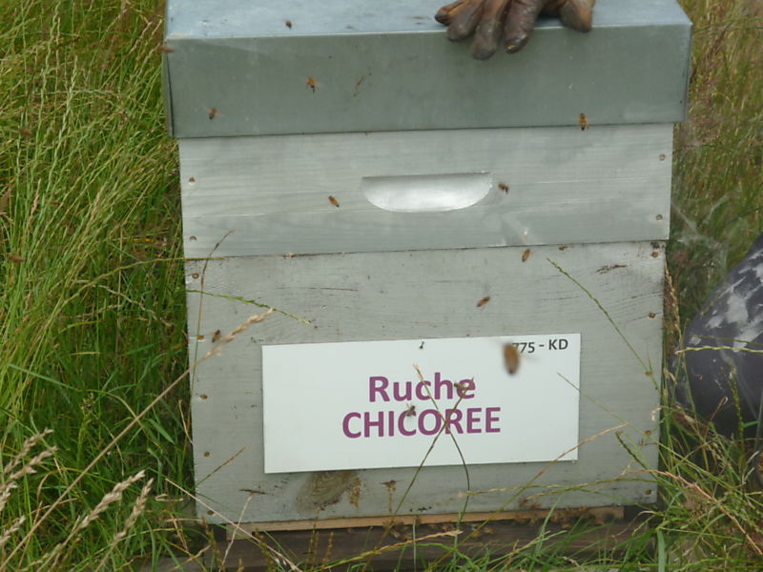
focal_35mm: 107
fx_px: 2358
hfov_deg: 18.4
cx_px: 382
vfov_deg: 13.8
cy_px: 286
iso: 80
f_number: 5.1
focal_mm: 17.7
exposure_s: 1/250
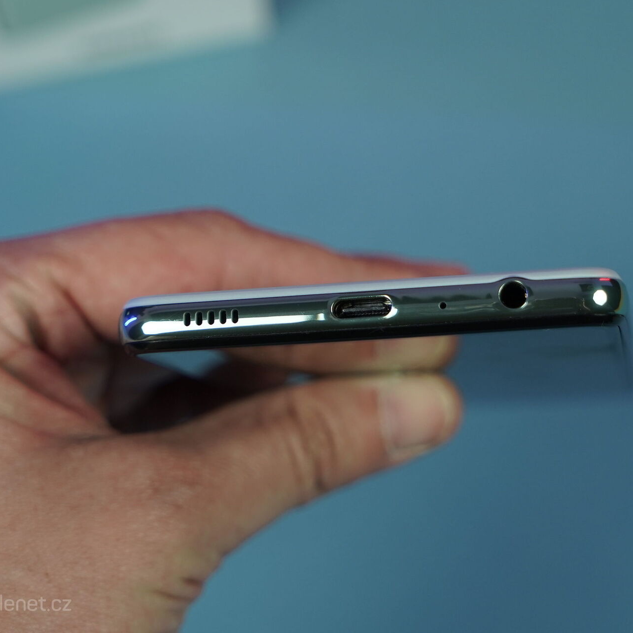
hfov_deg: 26.8
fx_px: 1324
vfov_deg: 26.9
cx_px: 371
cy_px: 316
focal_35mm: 64
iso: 640
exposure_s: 1/125
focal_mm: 50
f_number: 5
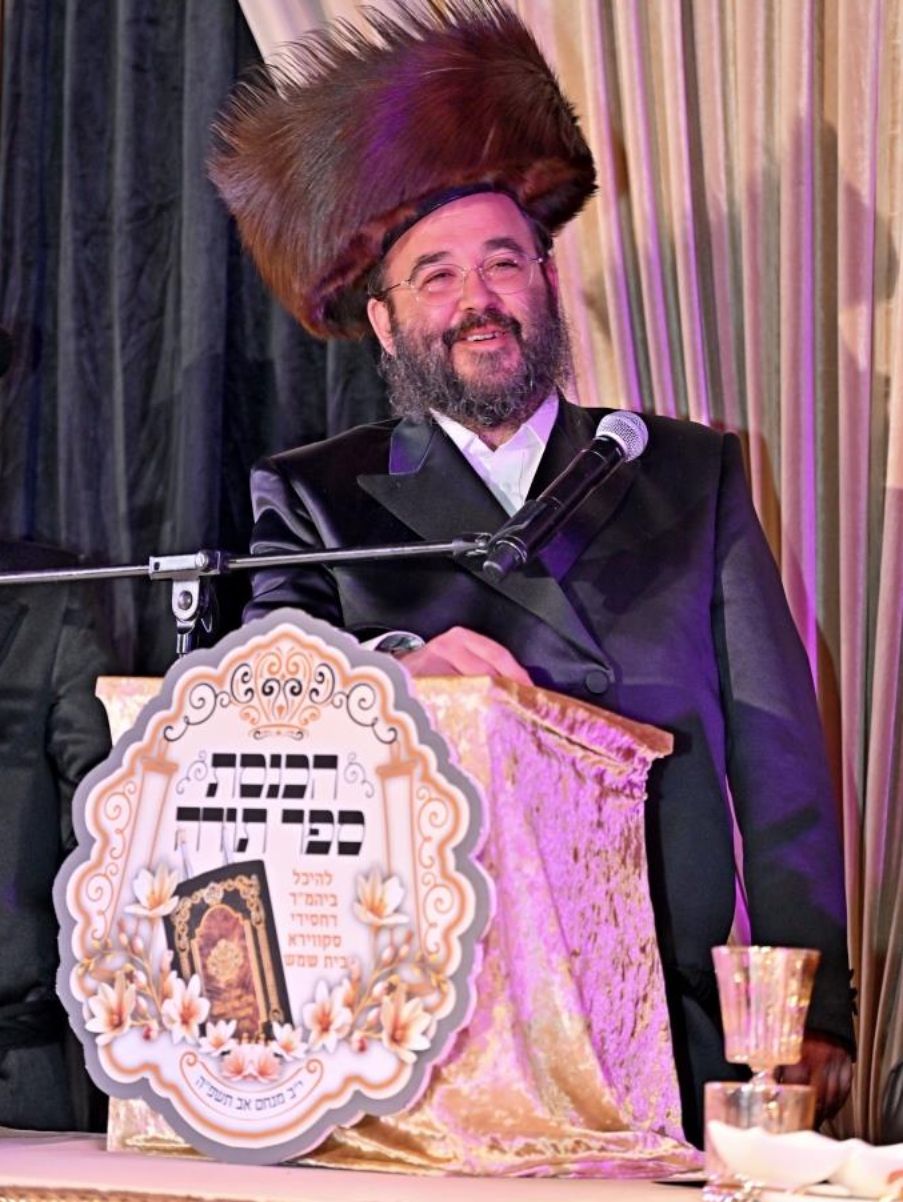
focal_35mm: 131
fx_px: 4554
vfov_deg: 15.0
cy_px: 521
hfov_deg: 11.3
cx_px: 449
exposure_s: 1/160
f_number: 4
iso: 800
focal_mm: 120
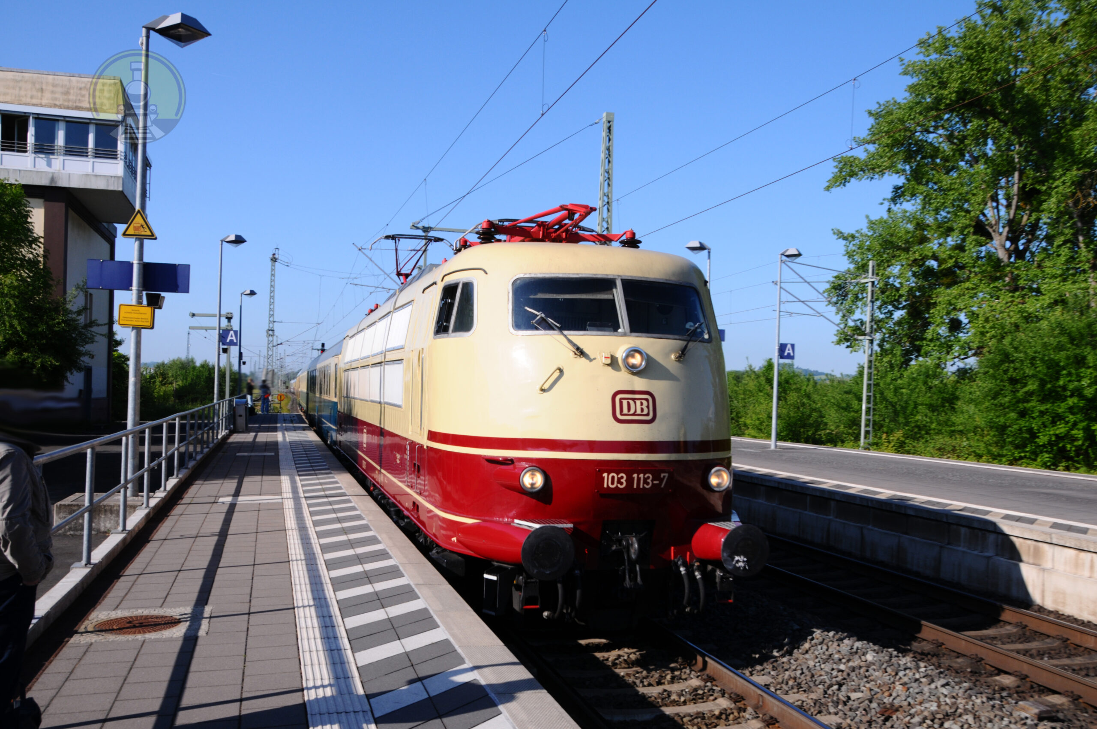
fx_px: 1004
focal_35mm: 33
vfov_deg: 39.9
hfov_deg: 57.3
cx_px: 548
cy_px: 364
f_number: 13
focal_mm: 22
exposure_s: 1/250
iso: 200
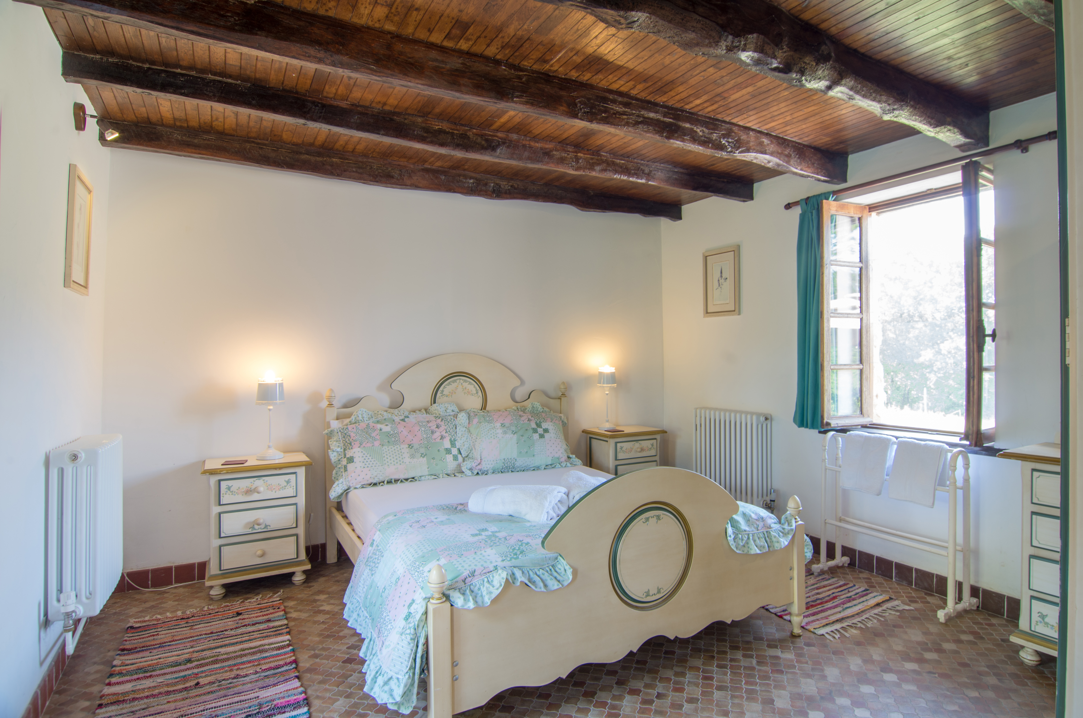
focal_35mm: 18
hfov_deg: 90.1
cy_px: 359
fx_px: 540
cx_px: 542
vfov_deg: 67.1
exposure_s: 1.3
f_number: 11
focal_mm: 12
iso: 100
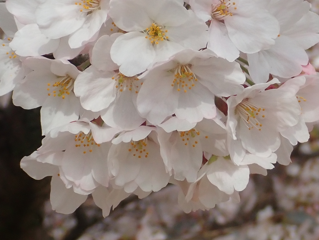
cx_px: 157
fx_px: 1520
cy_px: 74
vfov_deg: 9.0
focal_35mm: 165
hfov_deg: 12.0
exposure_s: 1/640
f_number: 5.6
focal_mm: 13.47
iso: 200
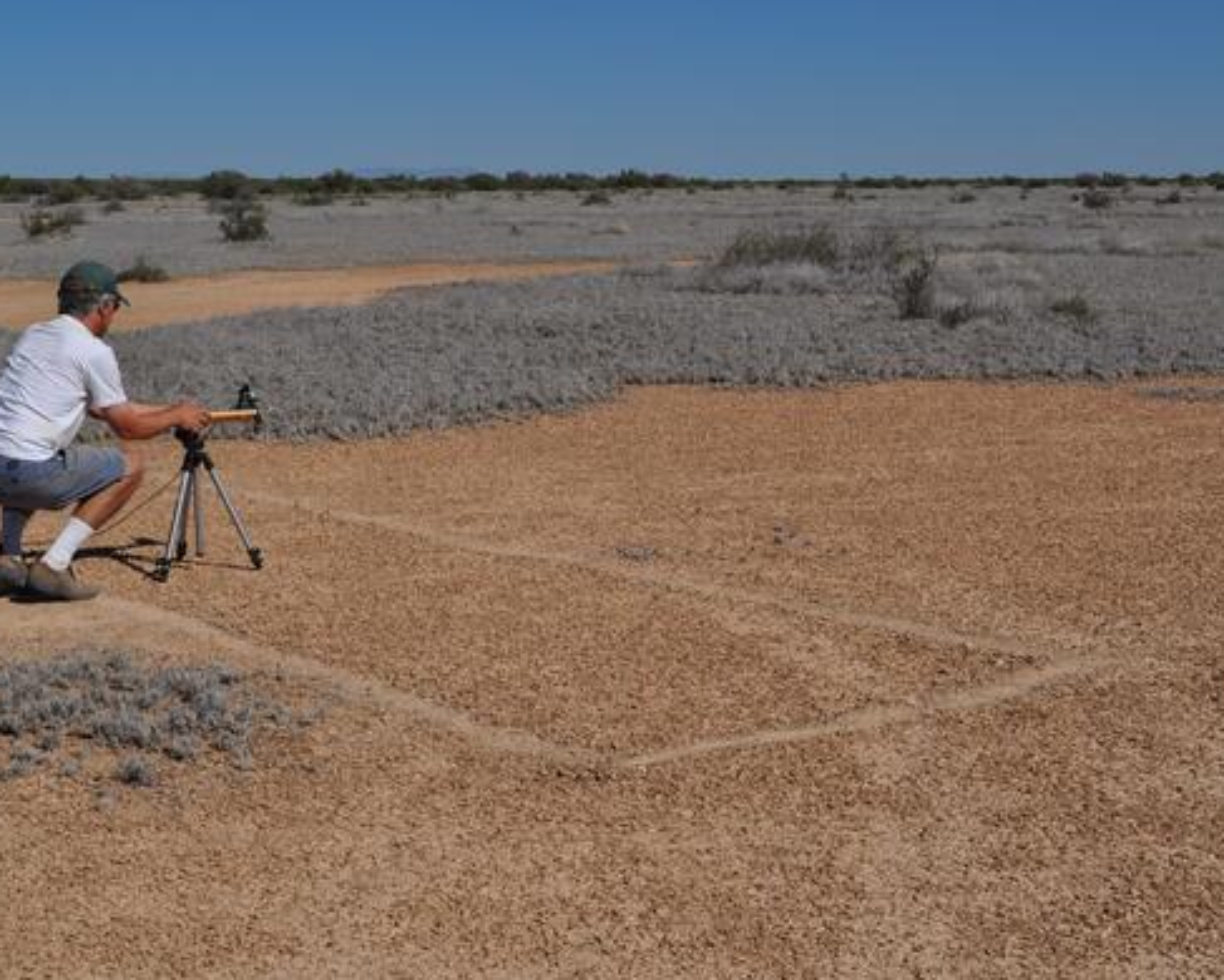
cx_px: 563
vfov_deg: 29.2
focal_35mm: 52
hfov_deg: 36.0
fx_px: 1884
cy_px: 486
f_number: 13
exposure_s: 1/640
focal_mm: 30
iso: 200
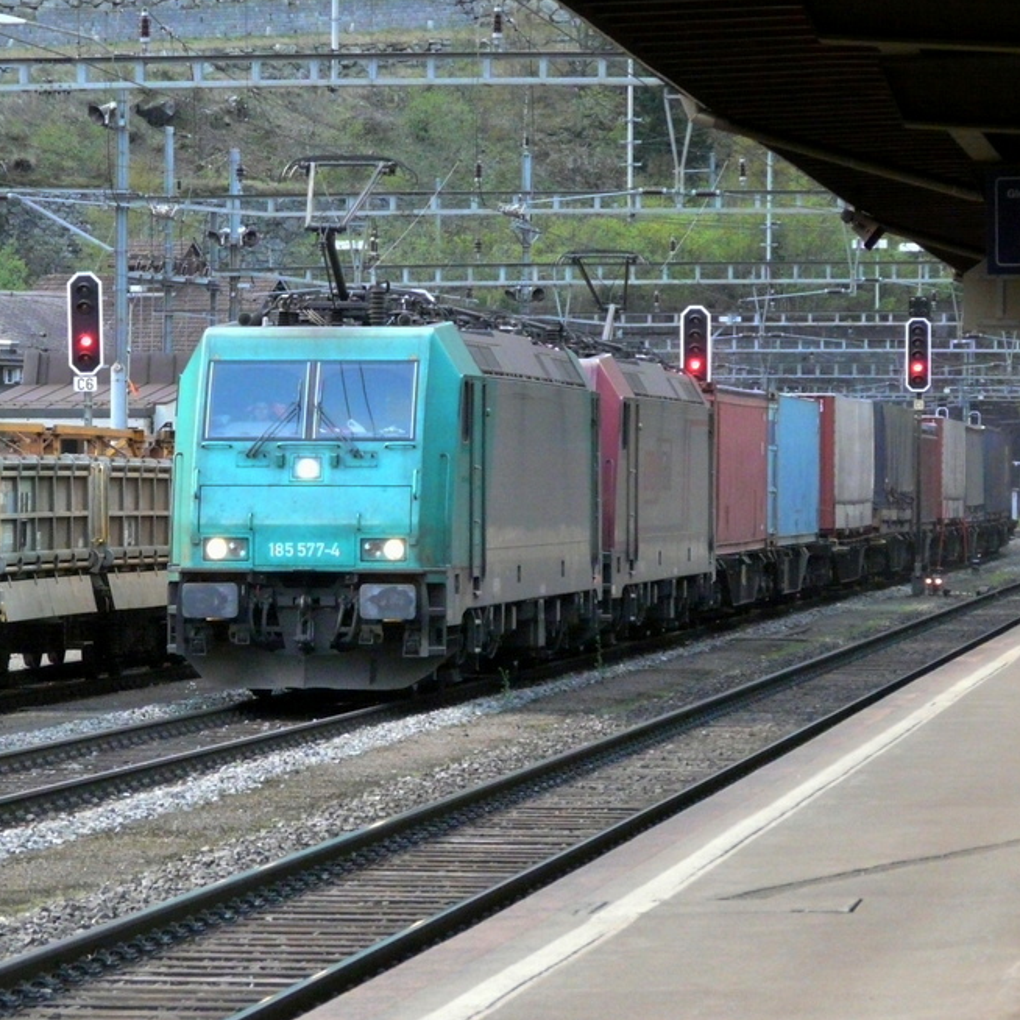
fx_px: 7701
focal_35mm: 231
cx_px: 321
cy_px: 526
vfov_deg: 7.6
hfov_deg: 7.6
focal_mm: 28.1
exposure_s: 1/250
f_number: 3.6
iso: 640
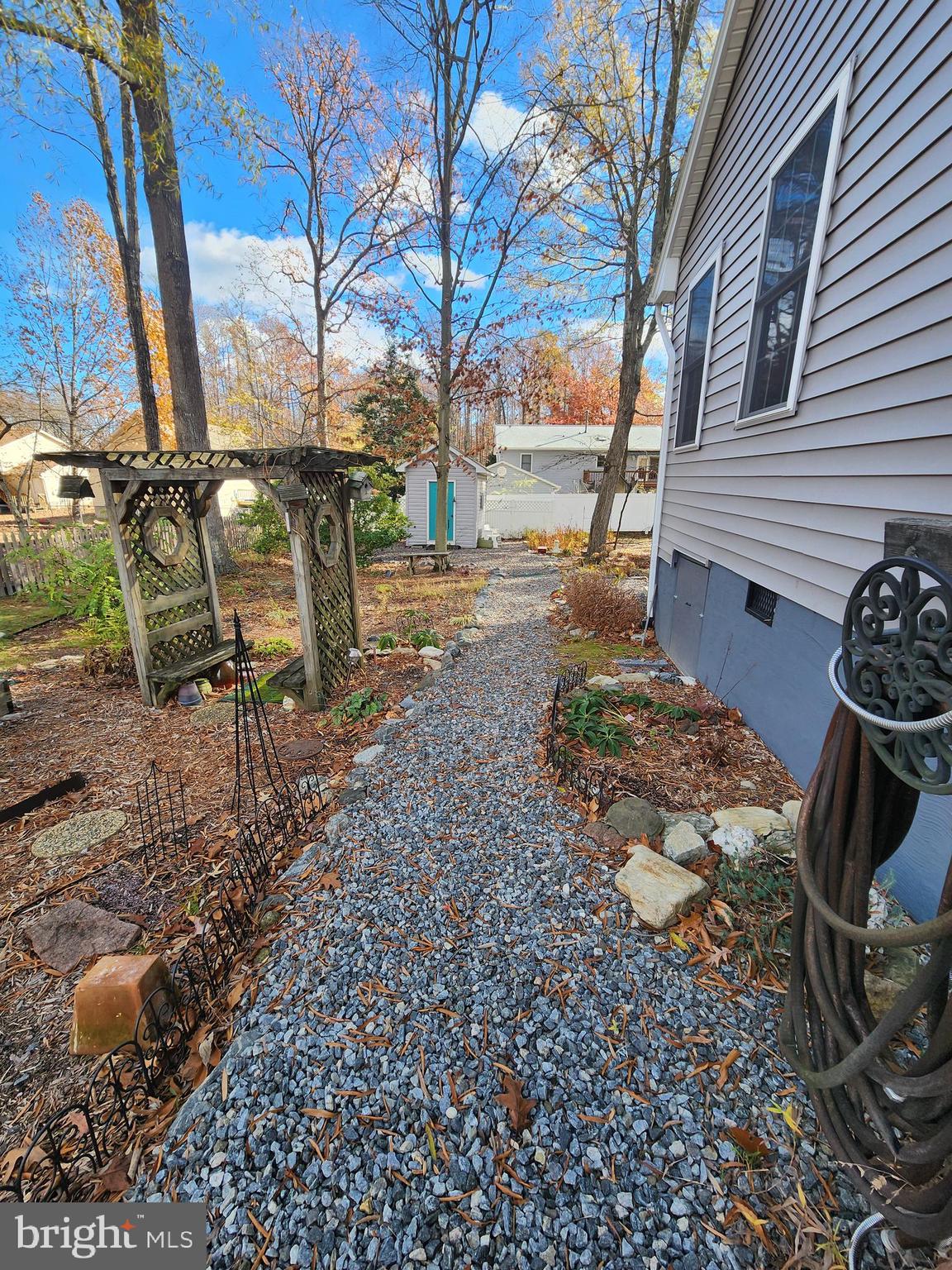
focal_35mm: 13
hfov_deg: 89.9
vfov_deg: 106.2
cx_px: 476
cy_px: 635
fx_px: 477
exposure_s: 1/317
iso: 50
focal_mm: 2.2
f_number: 2.2
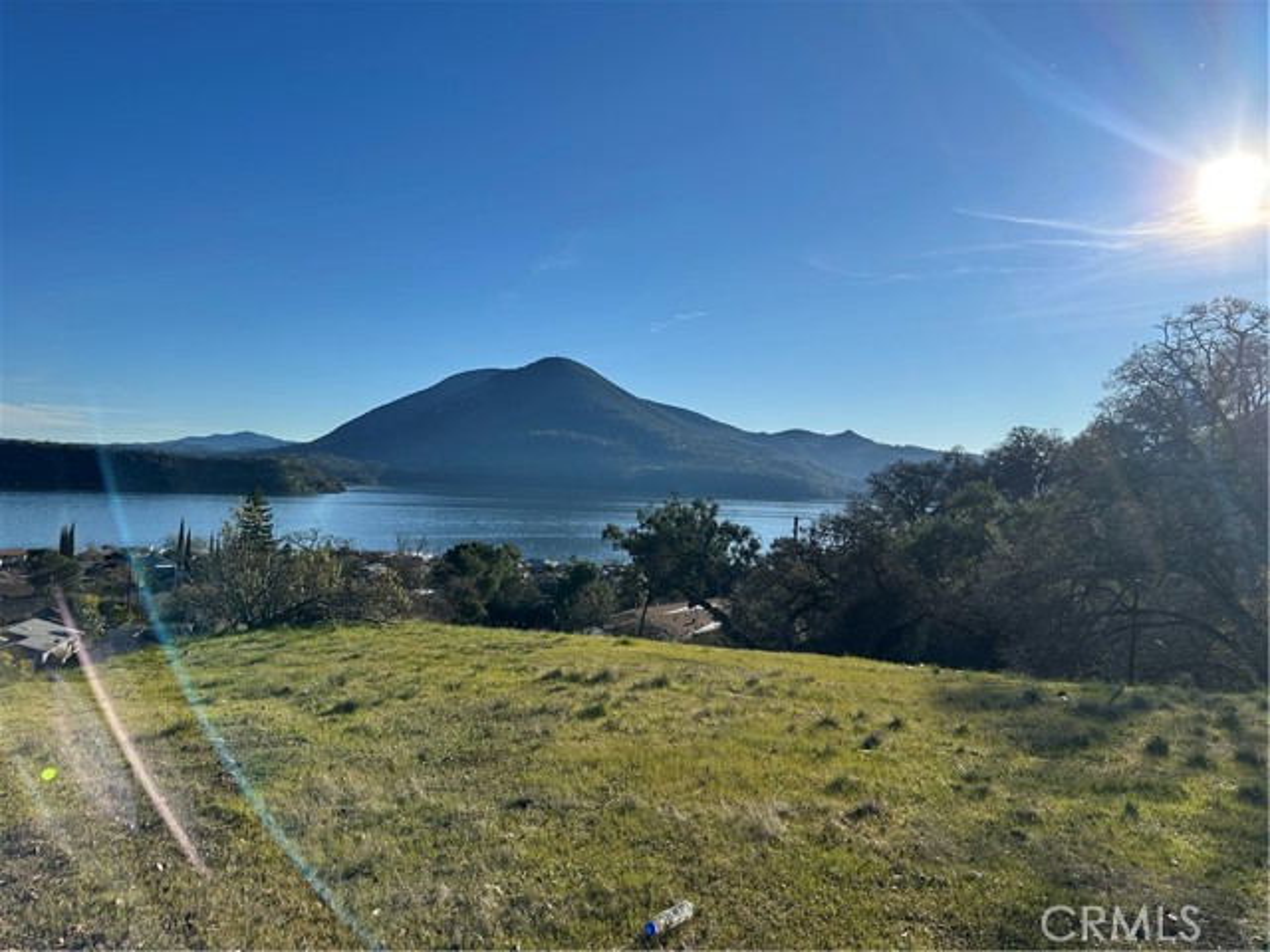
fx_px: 881
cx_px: 635
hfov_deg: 71.6
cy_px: 476
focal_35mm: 24
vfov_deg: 56.8
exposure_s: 1/6623
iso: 80
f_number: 1.78
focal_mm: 6.86
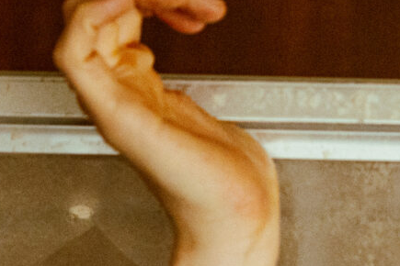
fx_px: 3266
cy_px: 669
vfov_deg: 4.6
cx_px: 619
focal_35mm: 294
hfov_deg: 6.9
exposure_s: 1/160
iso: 1000
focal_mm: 50
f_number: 2.8
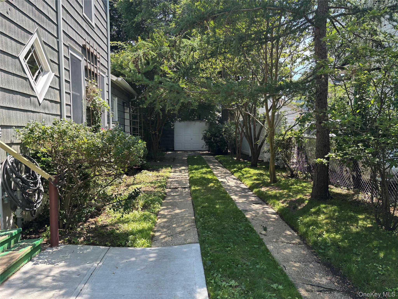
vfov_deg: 53.1
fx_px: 299
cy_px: 150
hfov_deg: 67.3
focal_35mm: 26
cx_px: 199
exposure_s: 1/571
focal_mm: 5.96
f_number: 1.6
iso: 50
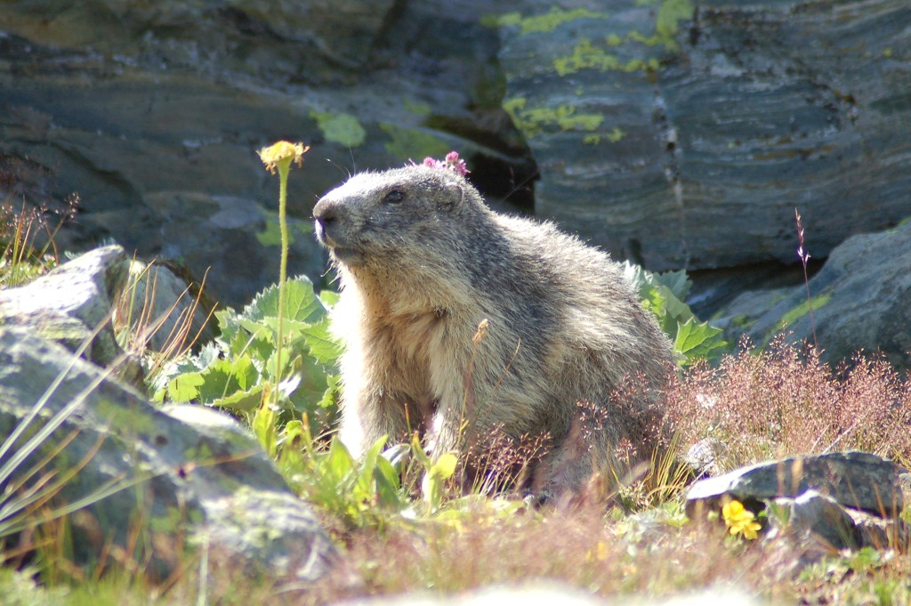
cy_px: 303
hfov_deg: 4.6
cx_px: 456
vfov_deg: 3.1
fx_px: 11378
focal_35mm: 450
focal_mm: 300
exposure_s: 1/500
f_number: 6
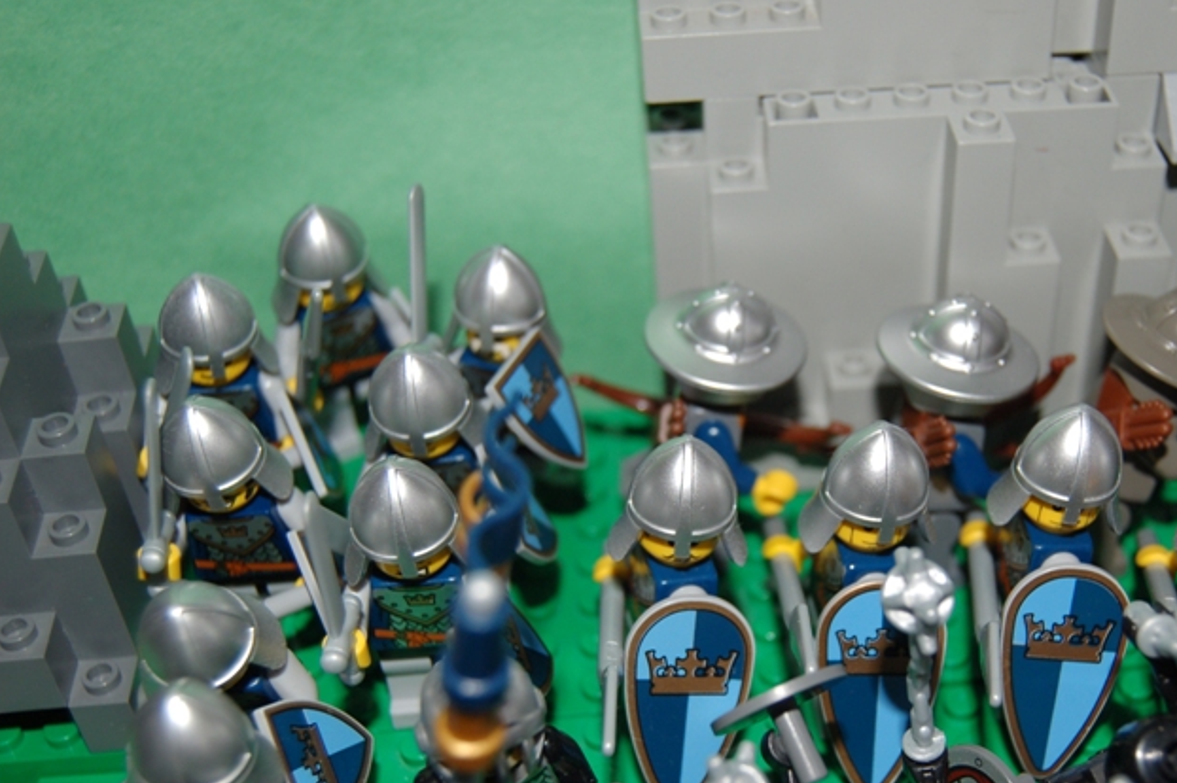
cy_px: 488
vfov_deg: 25.0
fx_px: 1764
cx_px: 751
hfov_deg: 36.6
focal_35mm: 54
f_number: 4.2
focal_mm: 28
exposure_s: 1/60
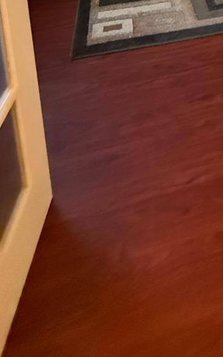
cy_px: -116
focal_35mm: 40
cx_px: 227
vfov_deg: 34.0
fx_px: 389
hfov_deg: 29.7
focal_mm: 2.22
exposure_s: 1/60
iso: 1250
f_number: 2.2
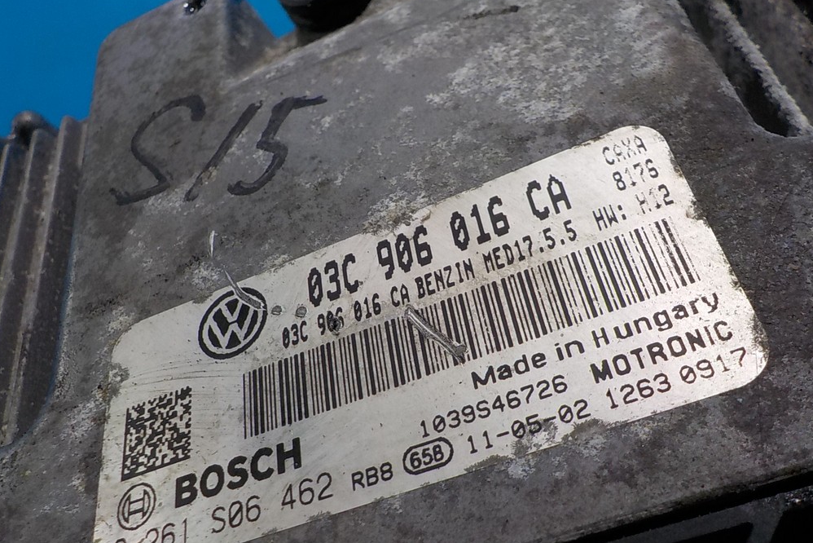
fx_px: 723
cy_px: 280
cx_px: 411
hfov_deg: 58.7
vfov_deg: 41.1
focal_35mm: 32
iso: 125
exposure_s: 1/50
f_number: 3.3
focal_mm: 4.1
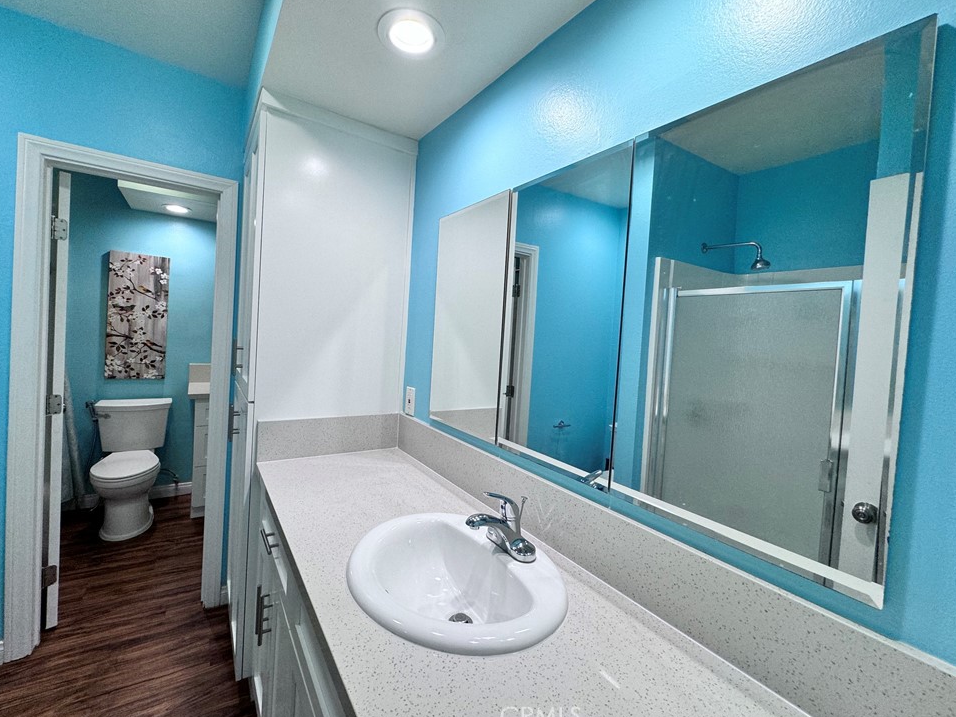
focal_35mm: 15
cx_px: 457
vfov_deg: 81.7
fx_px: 414
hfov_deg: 98.1
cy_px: 346
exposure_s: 1/120
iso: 125
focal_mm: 2.22
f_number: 2.2
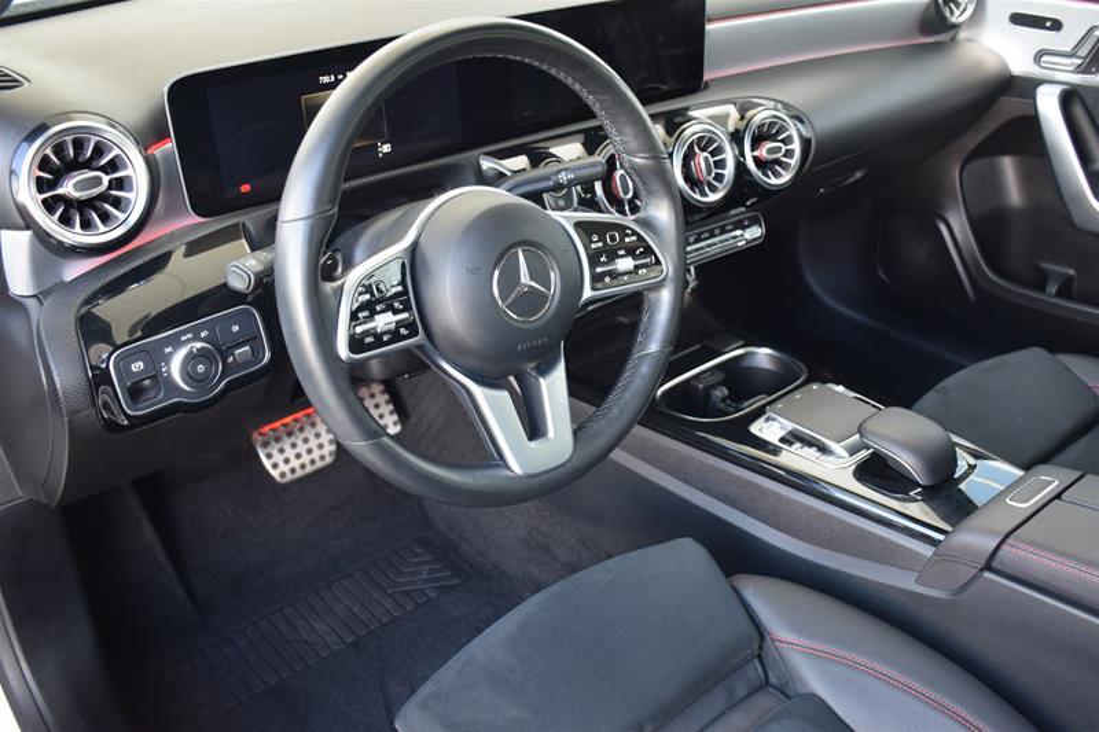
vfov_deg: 38.3
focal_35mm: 34
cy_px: 366
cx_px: 550
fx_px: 1053
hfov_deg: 55.1
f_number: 3.8
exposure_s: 1/60
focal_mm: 23
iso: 900
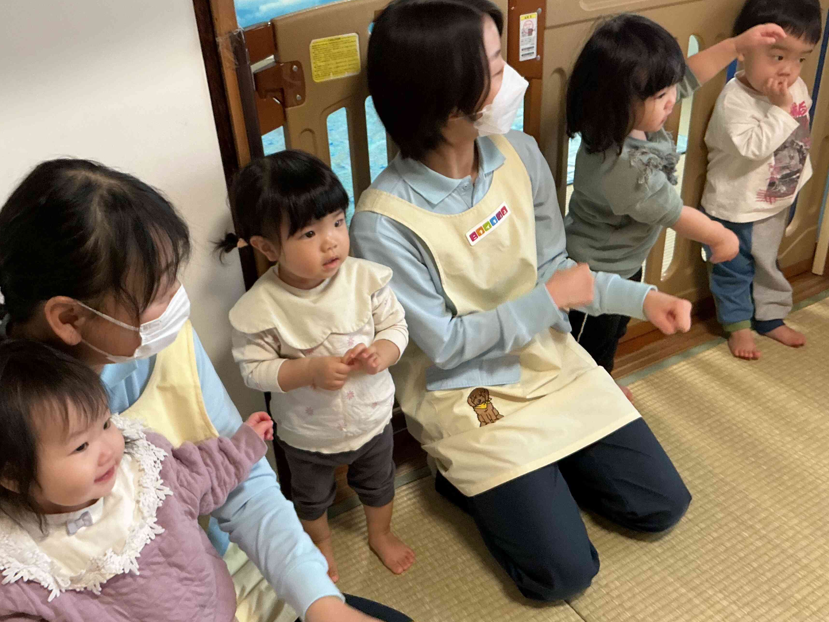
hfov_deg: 54.0
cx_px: 405
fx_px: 814
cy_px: 317
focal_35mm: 34
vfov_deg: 41.8
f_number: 1.8
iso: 160
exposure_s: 1/60
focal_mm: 3
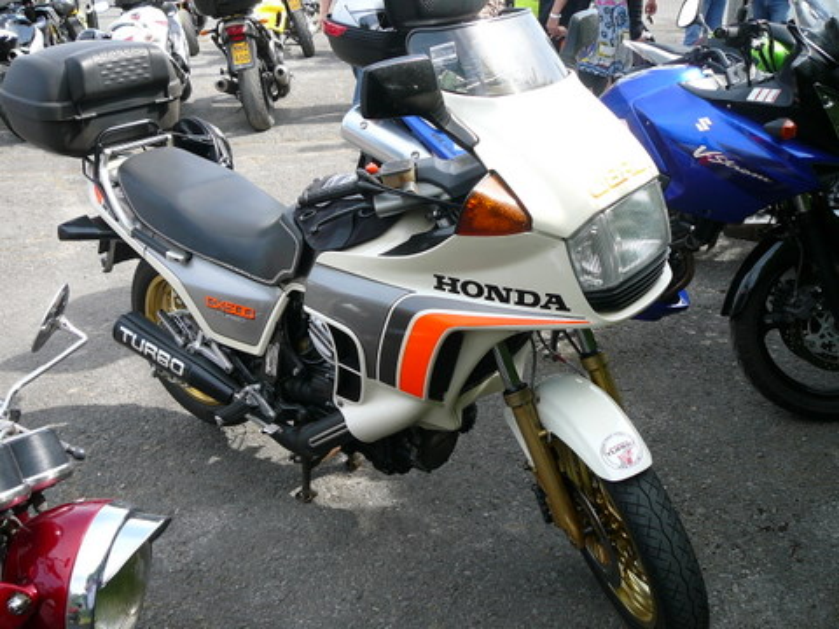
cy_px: 314
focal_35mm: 35
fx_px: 848
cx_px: 420
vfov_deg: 40.7
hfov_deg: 52.6
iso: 80
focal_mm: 5.2
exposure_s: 1/320
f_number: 2.8
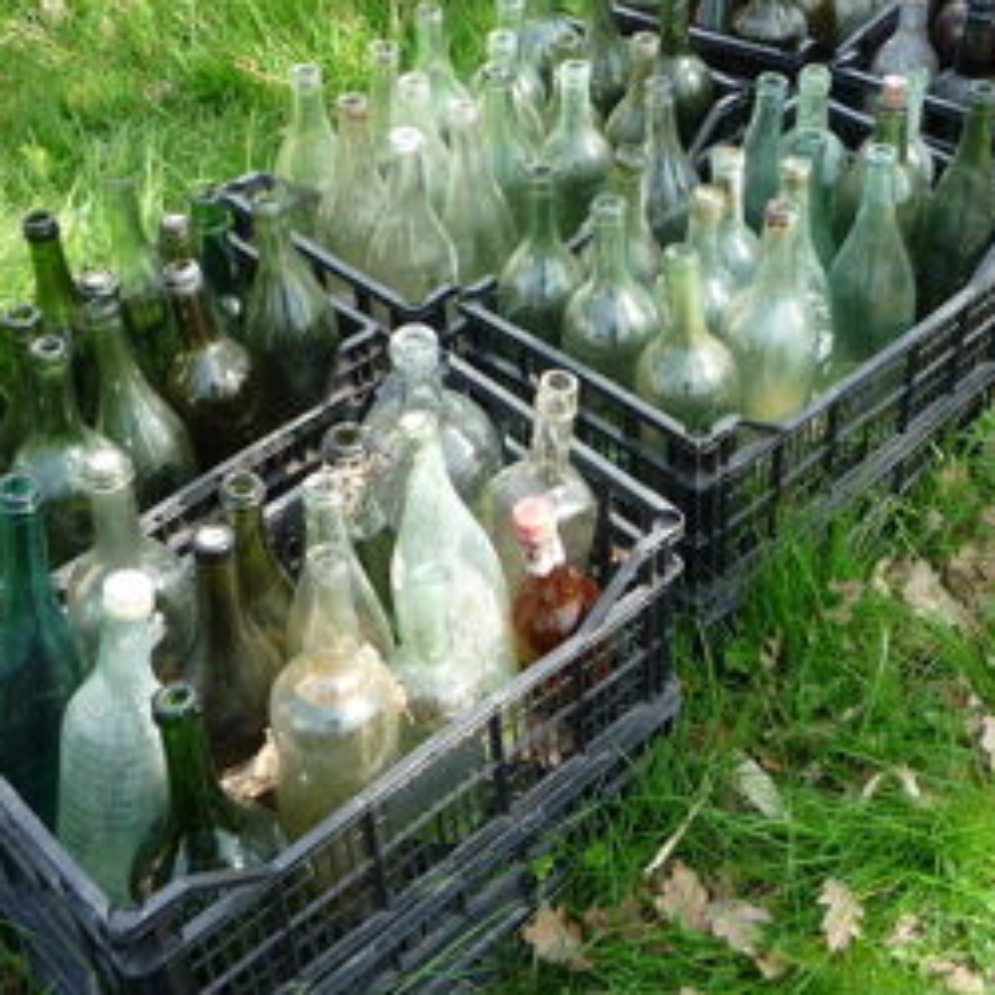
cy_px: 318
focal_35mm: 51
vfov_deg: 33.1
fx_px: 1659
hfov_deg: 33.1
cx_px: 673
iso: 100
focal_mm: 5.2
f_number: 3.5
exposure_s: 1/100
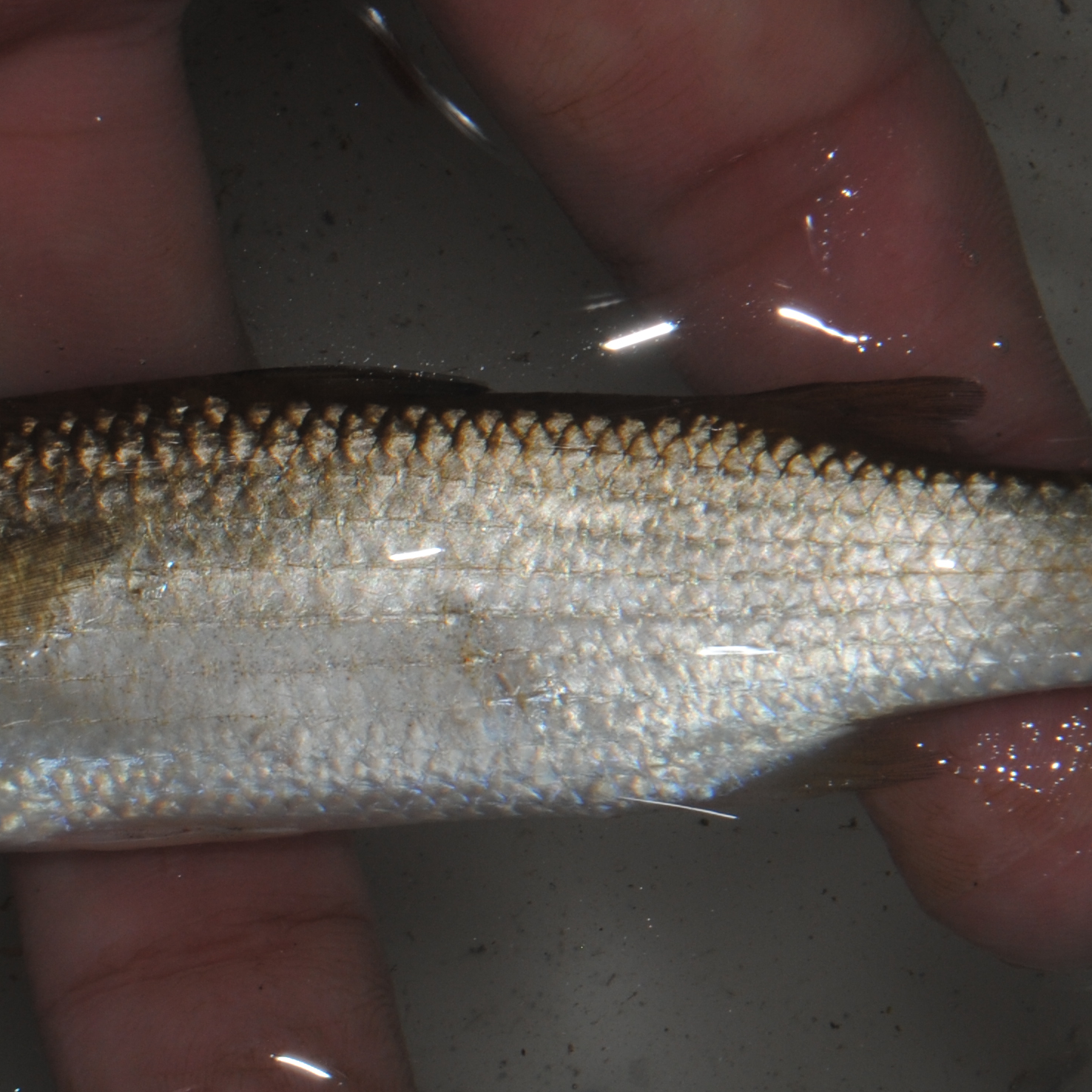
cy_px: 567
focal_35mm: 184
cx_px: 411
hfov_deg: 9.5
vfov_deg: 9.5
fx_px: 6571
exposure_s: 1/30
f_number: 16
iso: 100
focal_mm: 55
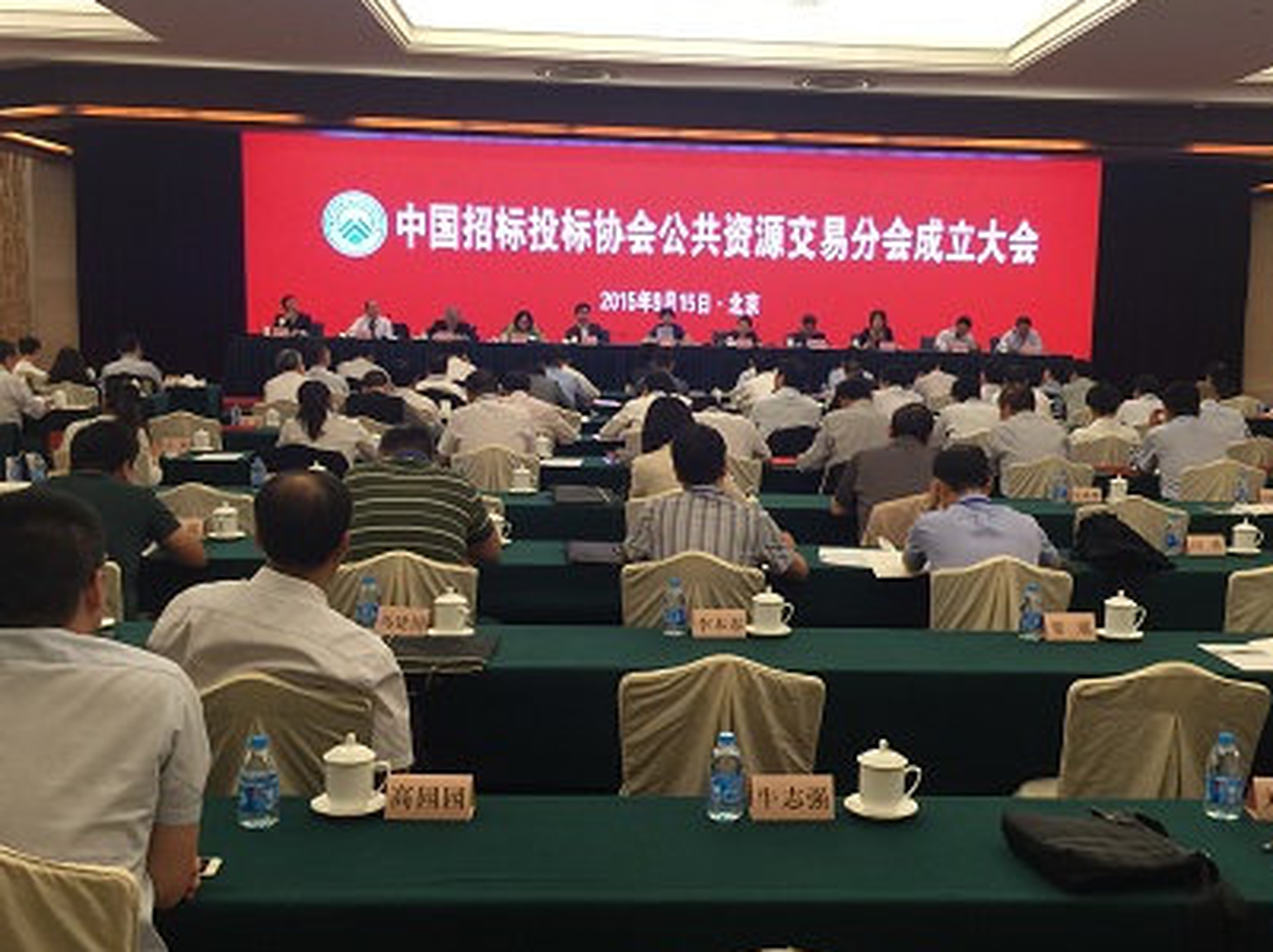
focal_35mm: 40
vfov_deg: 35.9
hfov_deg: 46.7
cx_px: 725
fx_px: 1470
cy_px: 524
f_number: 2.2
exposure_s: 1/15
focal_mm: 4.15
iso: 32
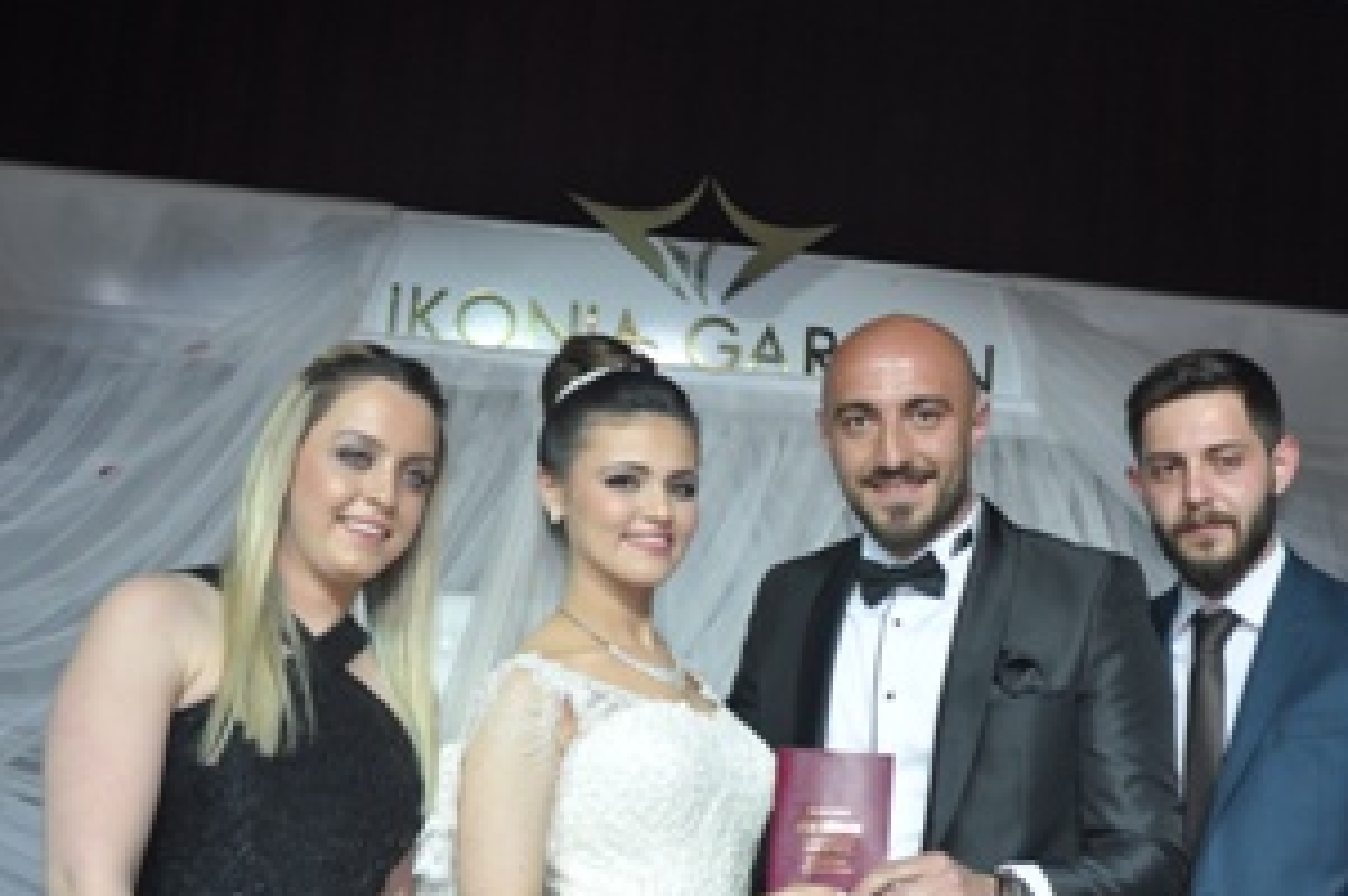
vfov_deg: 24.2
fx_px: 2085
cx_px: 878
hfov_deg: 35.5
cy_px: 582
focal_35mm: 56
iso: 560
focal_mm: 25
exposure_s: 1/125
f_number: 3.8
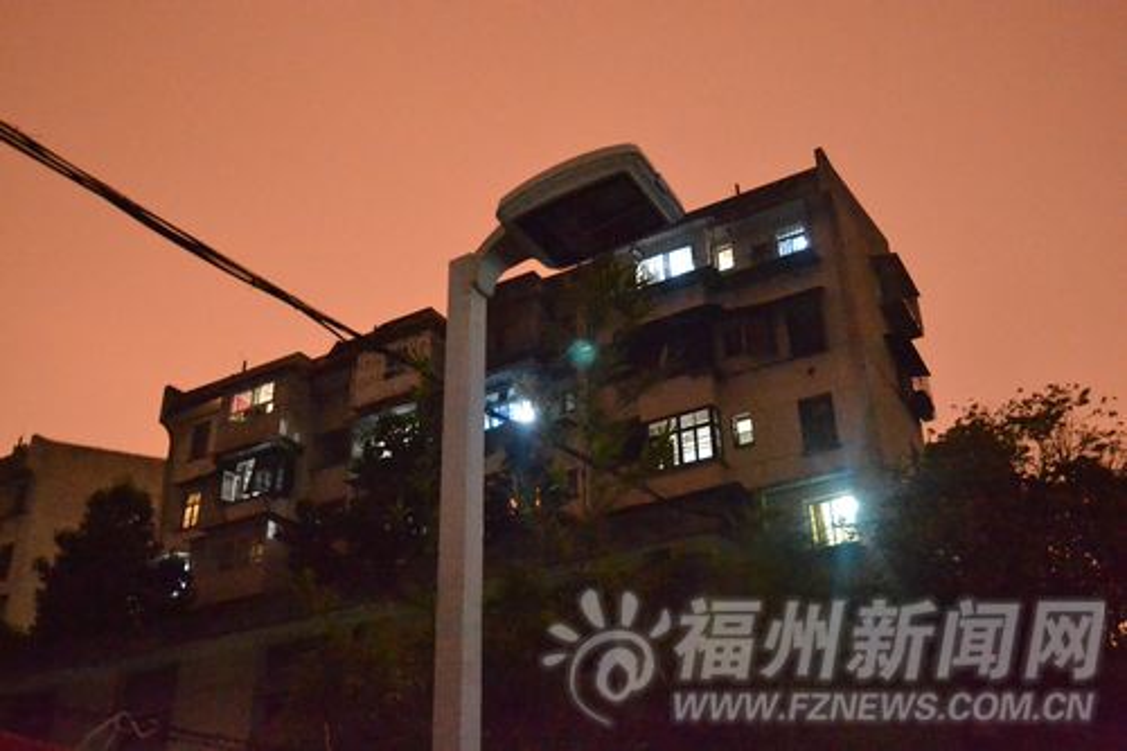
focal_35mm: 33
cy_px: 376
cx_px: 564
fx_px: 1033
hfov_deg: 57.2
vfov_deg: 39.9
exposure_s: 1/8
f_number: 4
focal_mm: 22
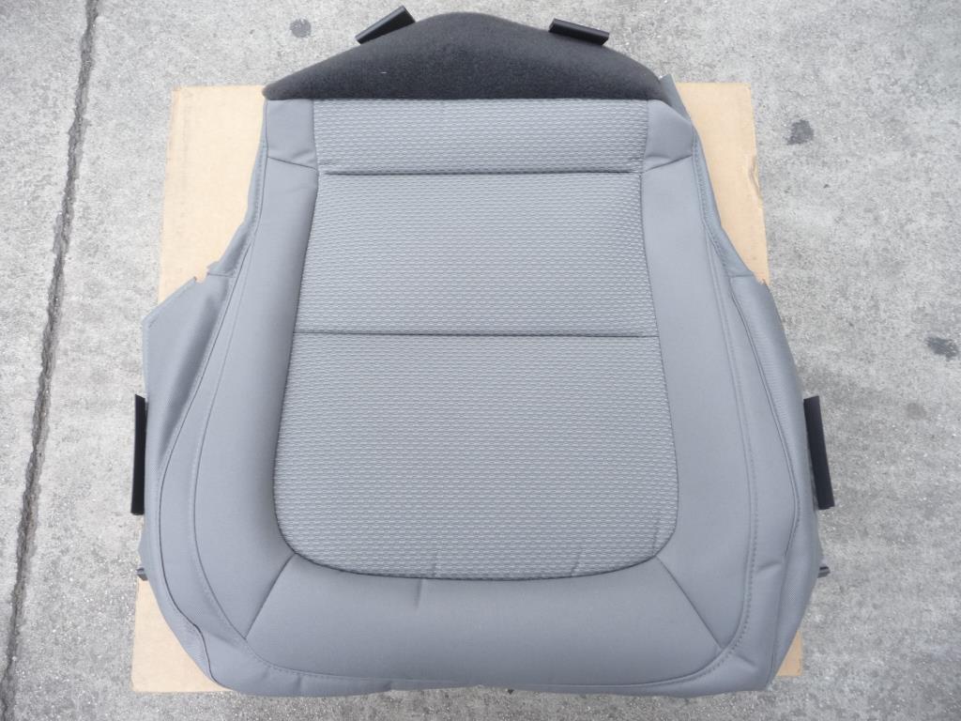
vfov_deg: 49.7
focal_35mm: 28
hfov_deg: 63.4
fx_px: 777
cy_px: 360
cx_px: 480
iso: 100
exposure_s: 1/40
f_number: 3.3
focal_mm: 4.7
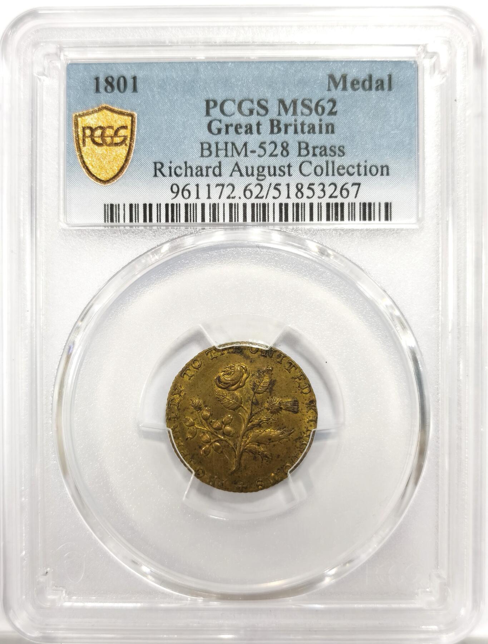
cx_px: 244
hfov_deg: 27.2
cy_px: 322
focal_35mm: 54
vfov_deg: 35.4
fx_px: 1008
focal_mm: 5.56
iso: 160
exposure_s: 1/100
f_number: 16
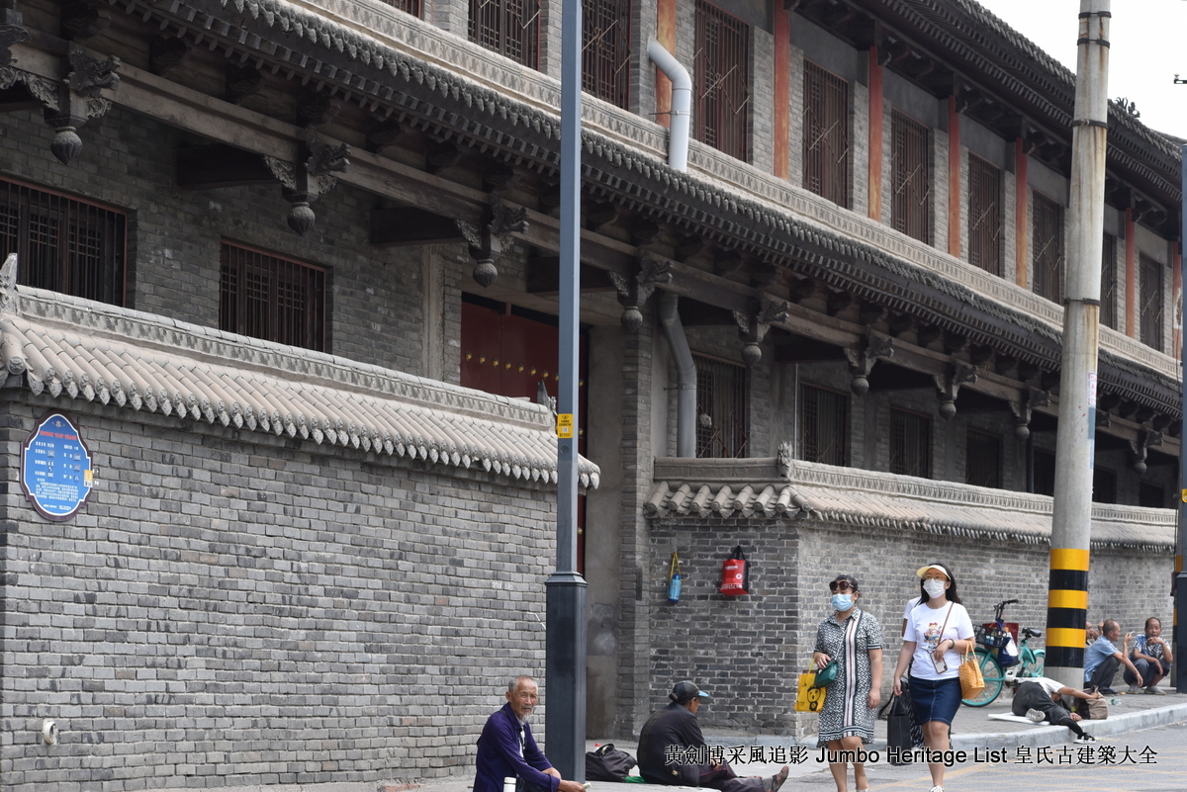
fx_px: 3463
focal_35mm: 105
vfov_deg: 13.1
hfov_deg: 19.4
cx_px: 594
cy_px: 396
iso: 200
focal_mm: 70
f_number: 7.1
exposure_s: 1/250
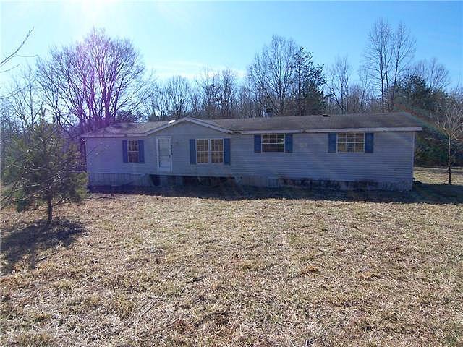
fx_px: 308
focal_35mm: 23
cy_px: 174
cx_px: 232
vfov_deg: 58.9
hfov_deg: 73.9
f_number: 5.6
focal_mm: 3.8
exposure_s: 1/320
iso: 64
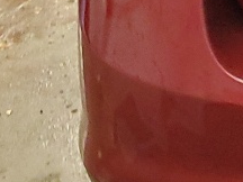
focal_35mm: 193
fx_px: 1355
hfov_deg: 8.3
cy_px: -176
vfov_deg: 7.4
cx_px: 786
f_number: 1.5
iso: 289
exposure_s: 1/30
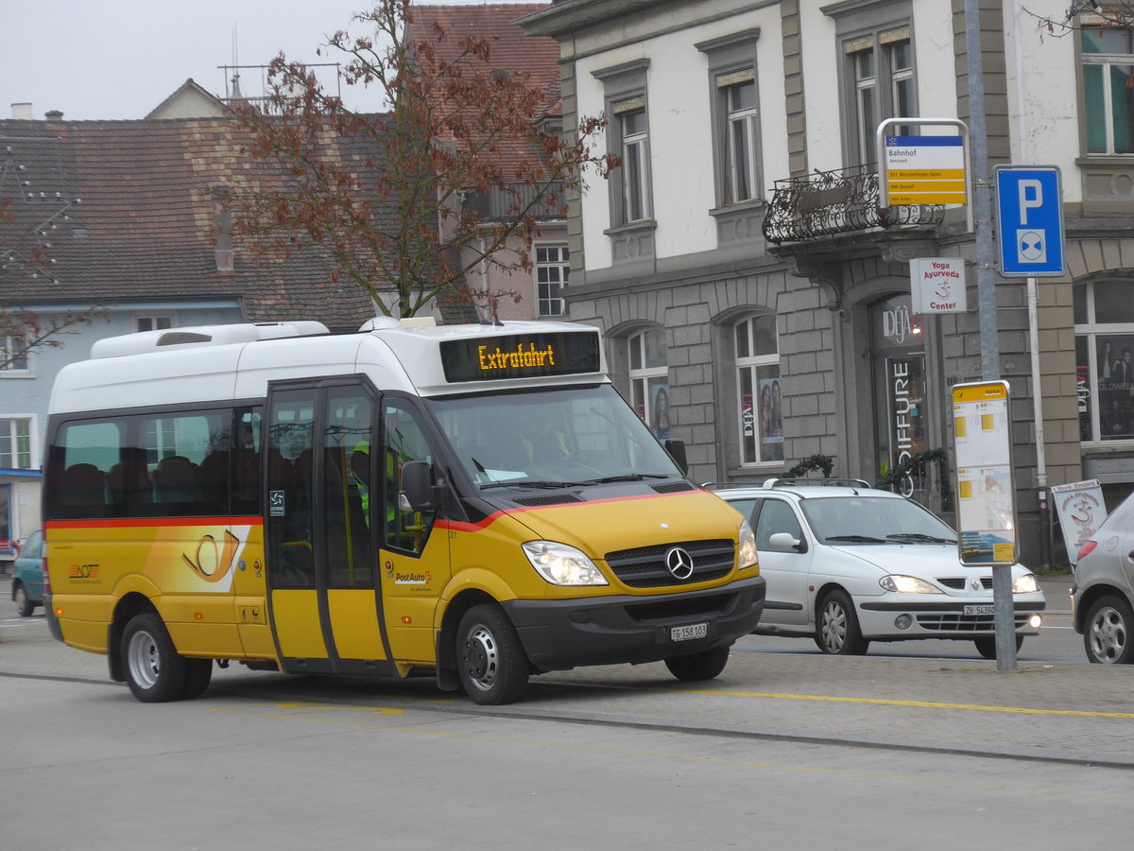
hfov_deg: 17.9
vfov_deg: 13.5
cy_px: 426
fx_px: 3604
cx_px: 567
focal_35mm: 110
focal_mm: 21.6
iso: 125
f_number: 4.9
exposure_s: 1/80
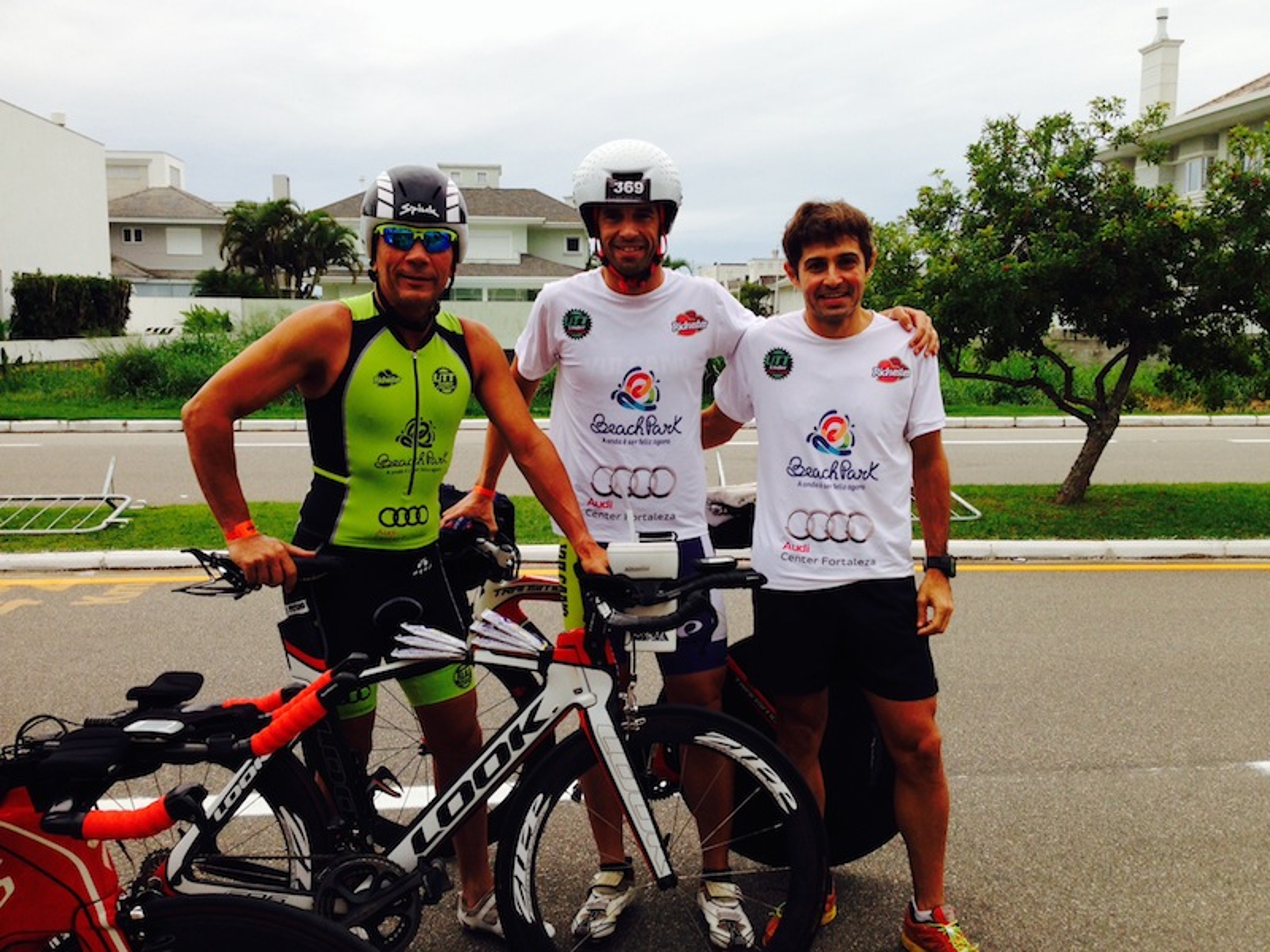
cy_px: 476
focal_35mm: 33
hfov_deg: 55.4
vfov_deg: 42.9
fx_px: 1211
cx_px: 635
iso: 50
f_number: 2.4
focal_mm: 4.12
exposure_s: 1/271
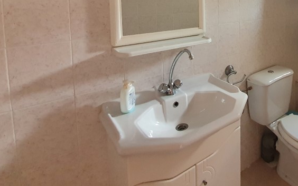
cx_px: 250
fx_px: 203
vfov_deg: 44.0
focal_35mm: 25
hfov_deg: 64.1
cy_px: 12
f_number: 2.2
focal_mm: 1.8
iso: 640
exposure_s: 1/33
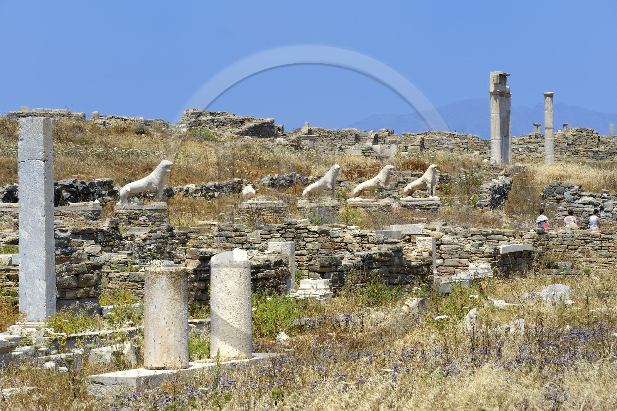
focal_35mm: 155
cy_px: 206
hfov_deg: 13.3
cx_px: 308
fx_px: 2654
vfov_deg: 8.8
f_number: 11
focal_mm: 155
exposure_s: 1/320
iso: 200
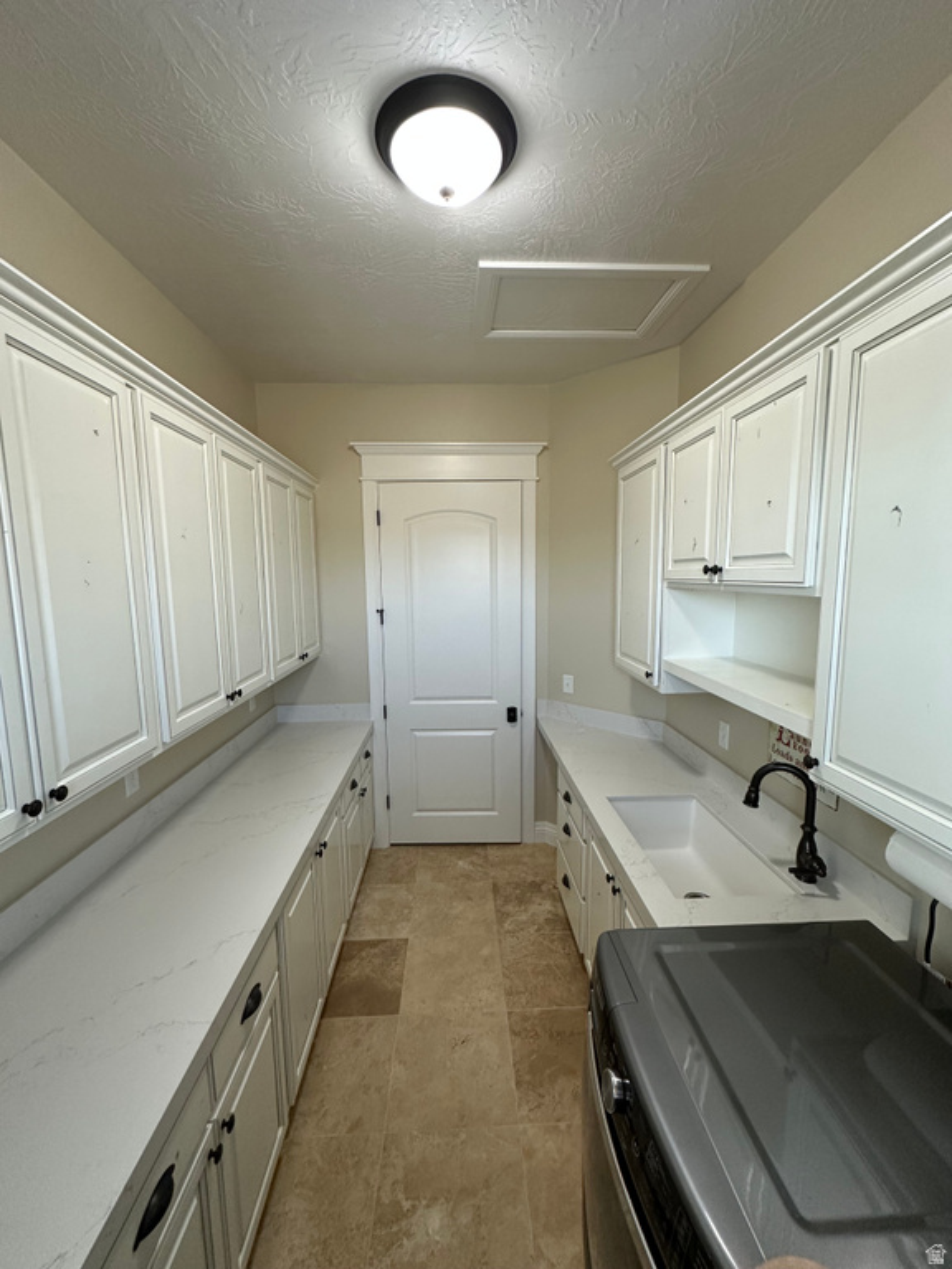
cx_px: 476
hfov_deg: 85.7
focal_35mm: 14
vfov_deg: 102.1
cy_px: 634
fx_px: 513
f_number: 2.2
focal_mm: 2.22
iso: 200
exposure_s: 1/120
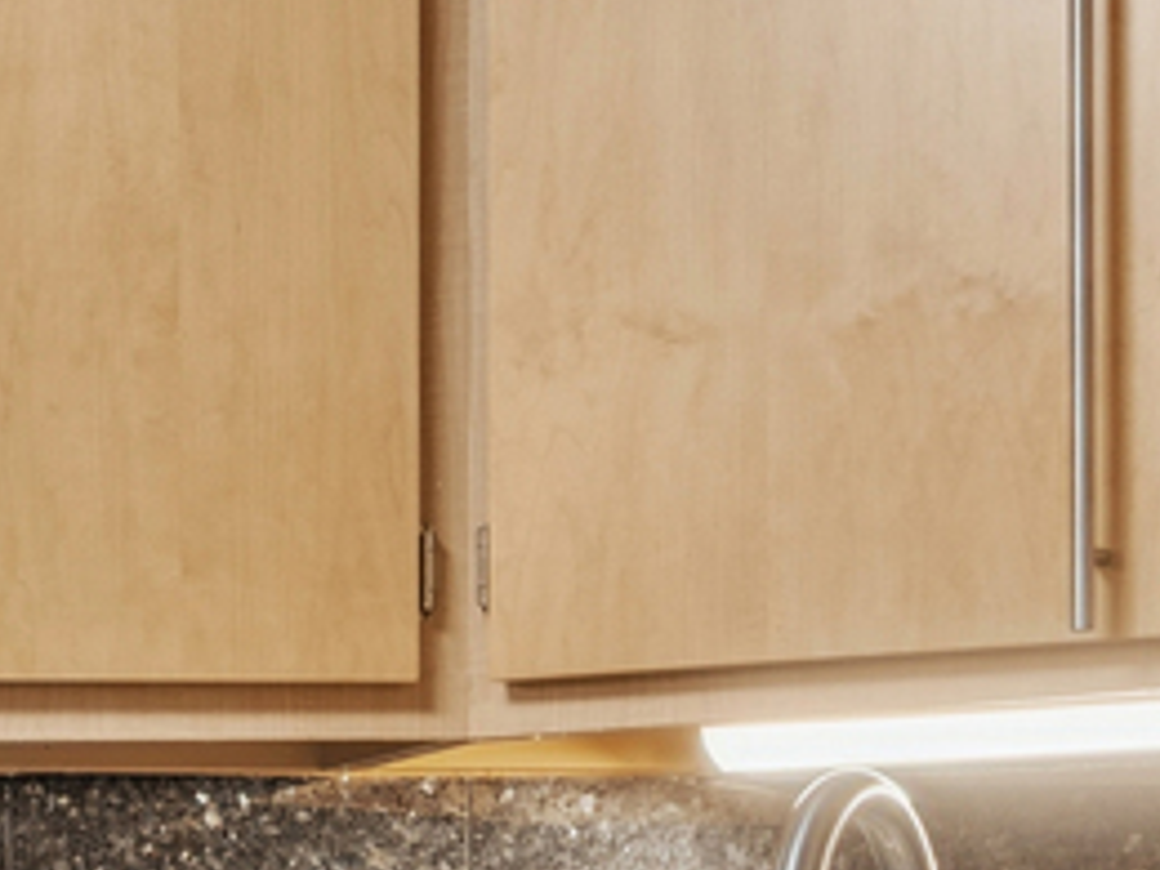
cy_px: 1312
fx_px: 3519
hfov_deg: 16.5
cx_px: -745
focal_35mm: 105
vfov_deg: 13.3
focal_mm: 17.5
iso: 400
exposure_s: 1/8
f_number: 11
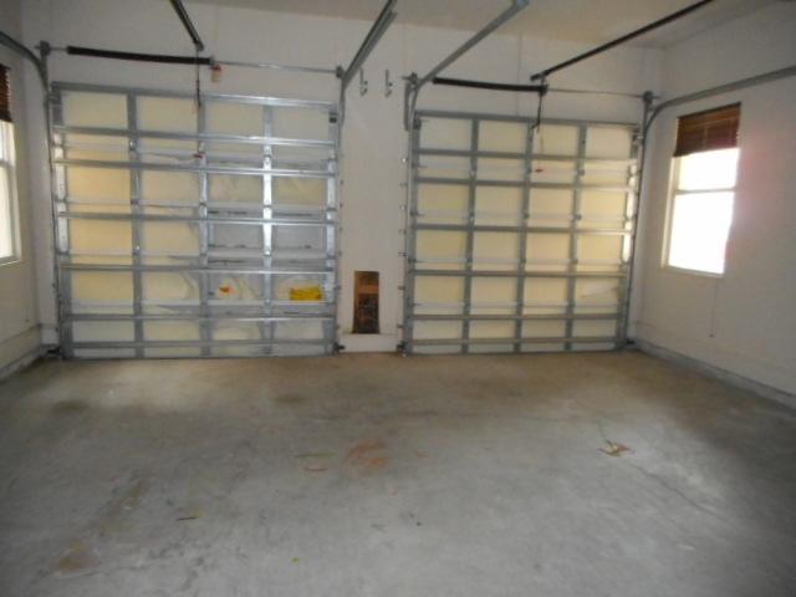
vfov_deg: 54.9
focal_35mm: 25
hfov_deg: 69.4
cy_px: 298
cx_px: 398
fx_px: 575
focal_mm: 4.5
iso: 800
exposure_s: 1/25
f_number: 3.7
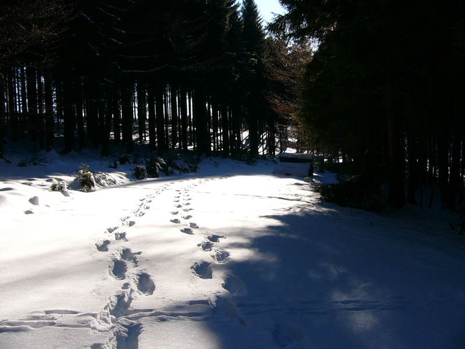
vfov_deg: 40.7
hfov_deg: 52.6
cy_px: 174
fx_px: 470
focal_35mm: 35
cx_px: 232
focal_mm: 4.6
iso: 50
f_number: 4
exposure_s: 1/400
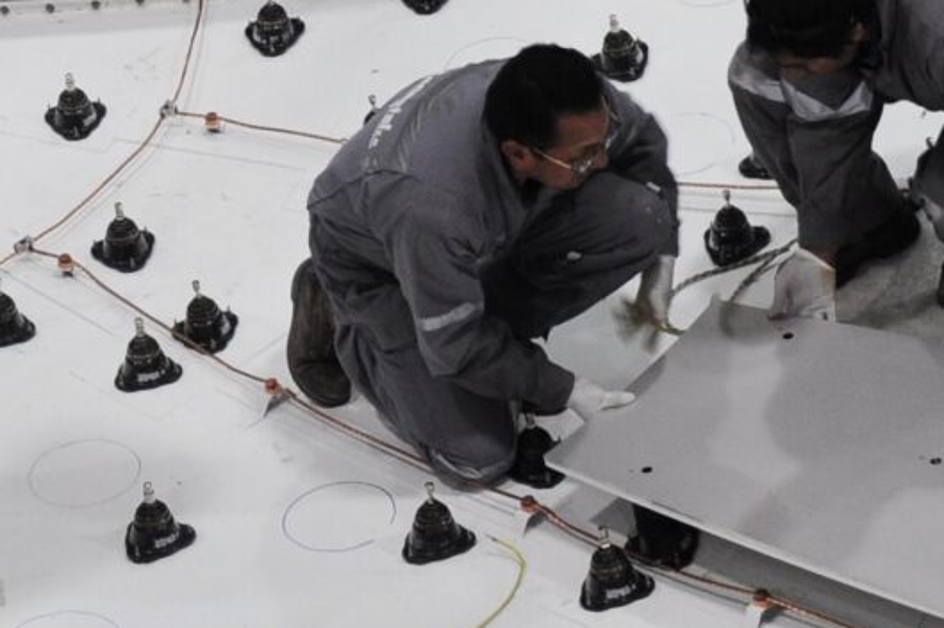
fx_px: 3564
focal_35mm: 136
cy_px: -409
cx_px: 312
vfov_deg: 9.7
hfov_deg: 15.1
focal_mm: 20
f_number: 3.5
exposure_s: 1/50
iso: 500
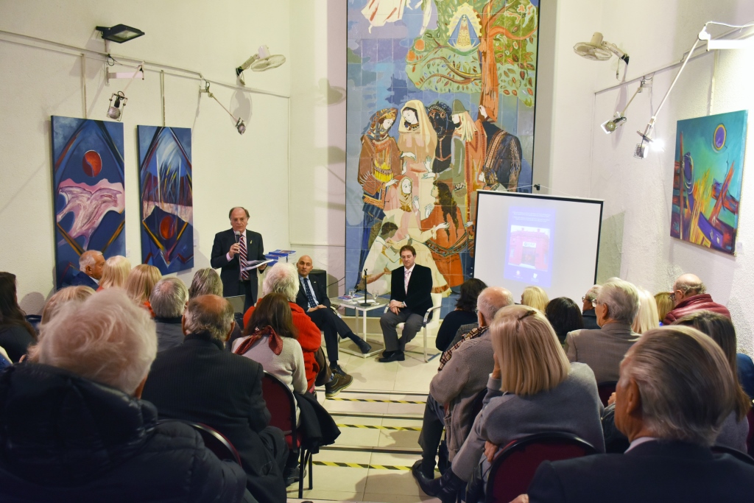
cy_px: 252
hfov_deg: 61.9
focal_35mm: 30
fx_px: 628
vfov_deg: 43.6
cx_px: 377
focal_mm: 20
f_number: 4
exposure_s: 1/60
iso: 1000
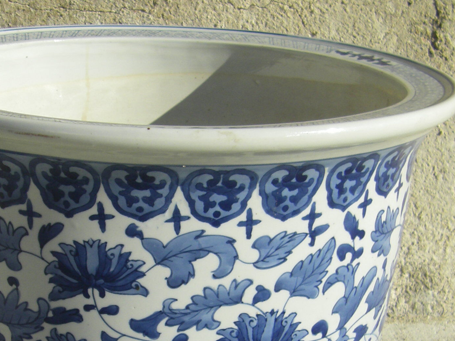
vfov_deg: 16.4
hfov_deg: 22.0
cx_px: 174
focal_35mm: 89
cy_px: 287
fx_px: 1170
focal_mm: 6.3
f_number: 7
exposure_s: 1/250
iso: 64
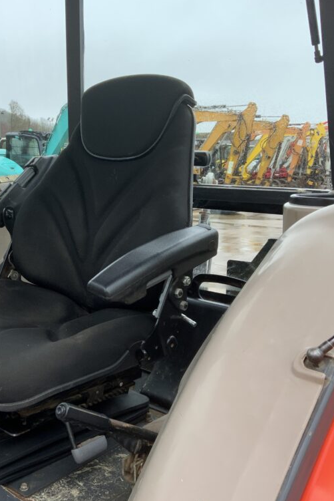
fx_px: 571
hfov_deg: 32.0
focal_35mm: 41
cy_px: 253
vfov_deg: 47.4
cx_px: 82
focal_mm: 3
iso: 32
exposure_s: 1/122
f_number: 1.8
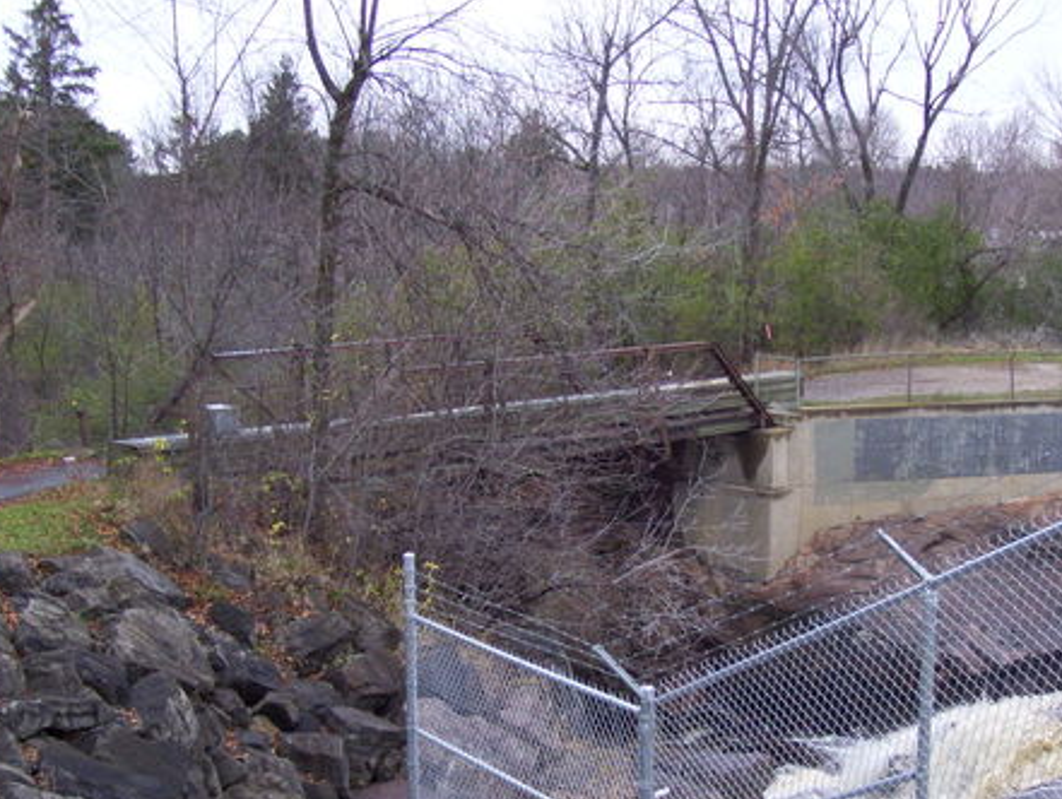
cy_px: 537
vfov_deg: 24.0
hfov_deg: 31.5
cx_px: 645
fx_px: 1874
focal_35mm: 61
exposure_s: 1/160
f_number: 3
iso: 200
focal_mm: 7.6
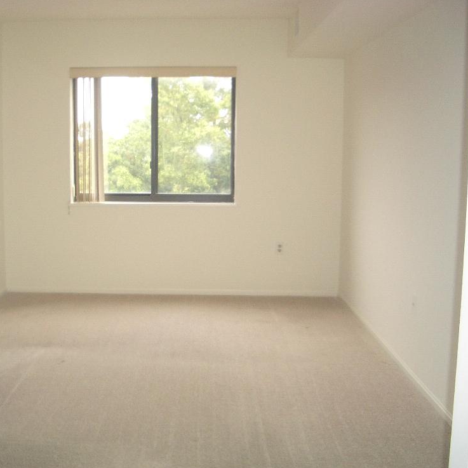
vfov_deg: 39.2
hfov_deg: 39.0
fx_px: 658
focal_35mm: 43
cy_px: 241
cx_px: 180
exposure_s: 1/100
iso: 100
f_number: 2.6
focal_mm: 5.8
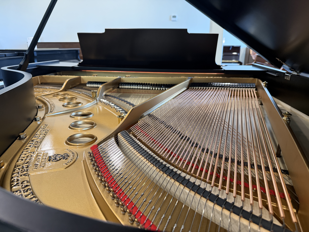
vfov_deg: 56.8
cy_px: 116
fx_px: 214
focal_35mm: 24
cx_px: 154
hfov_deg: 71.6
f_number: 1.78
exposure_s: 1/60
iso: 320
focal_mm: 6.76
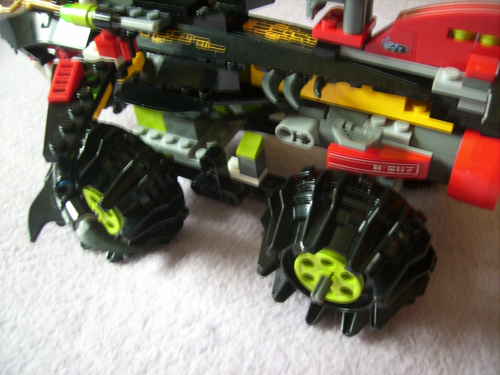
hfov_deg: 56.8
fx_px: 462
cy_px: 188
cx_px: 250
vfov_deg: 44.2
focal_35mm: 32
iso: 50
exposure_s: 1/2
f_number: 2.8
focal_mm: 5.99
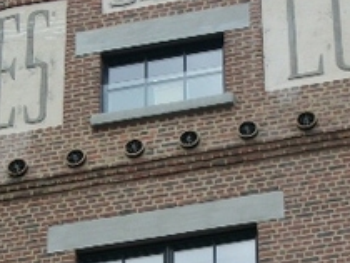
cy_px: 233
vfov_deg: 6.8
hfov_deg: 9.0
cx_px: 183
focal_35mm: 220
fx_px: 2227
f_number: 4.6
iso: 80
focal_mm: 13.7
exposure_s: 1/200
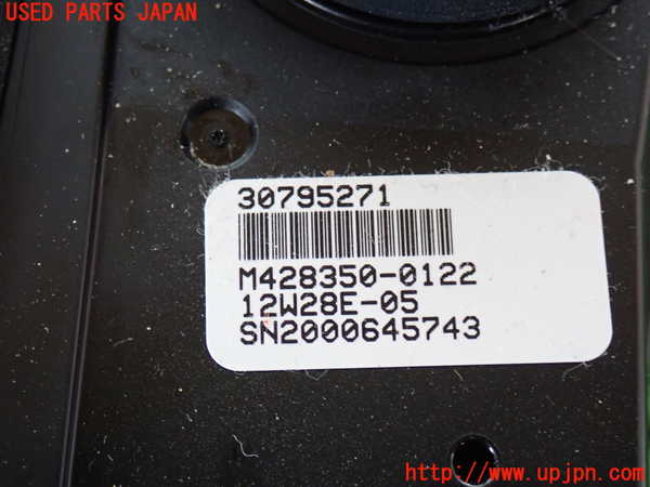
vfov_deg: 20.7
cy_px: 244
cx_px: 325
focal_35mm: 71
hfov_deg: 27.4
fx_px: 1333
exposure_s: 1/15
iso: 1000
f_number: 3.9
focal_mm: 12.73
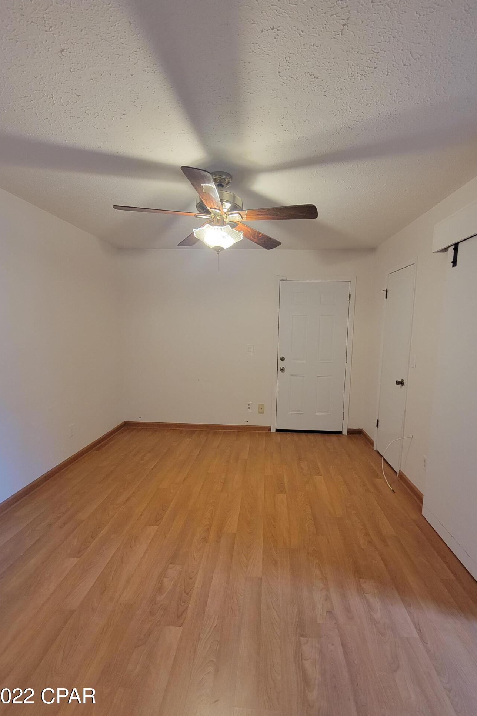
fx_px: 278
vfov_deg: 104.3
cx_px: 249
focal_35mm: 14
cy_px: 359
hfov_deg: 81.2
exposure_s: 1/60
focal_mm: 2.2
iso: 320
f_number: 2.2
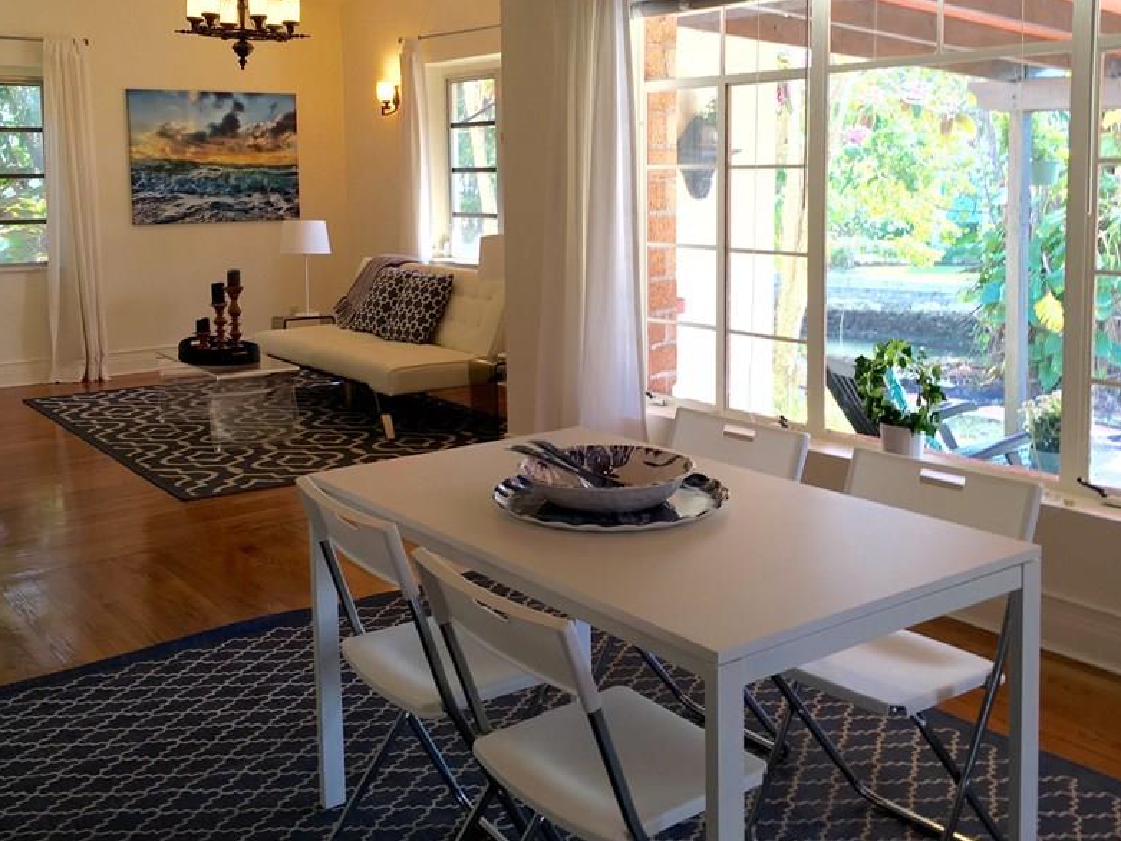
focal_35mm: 38
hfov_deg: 49.0
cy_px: 316
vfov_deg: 37.5
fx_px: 1231
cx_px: 533
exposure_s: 1/60
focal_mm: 4.15
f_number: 2.2
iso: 25
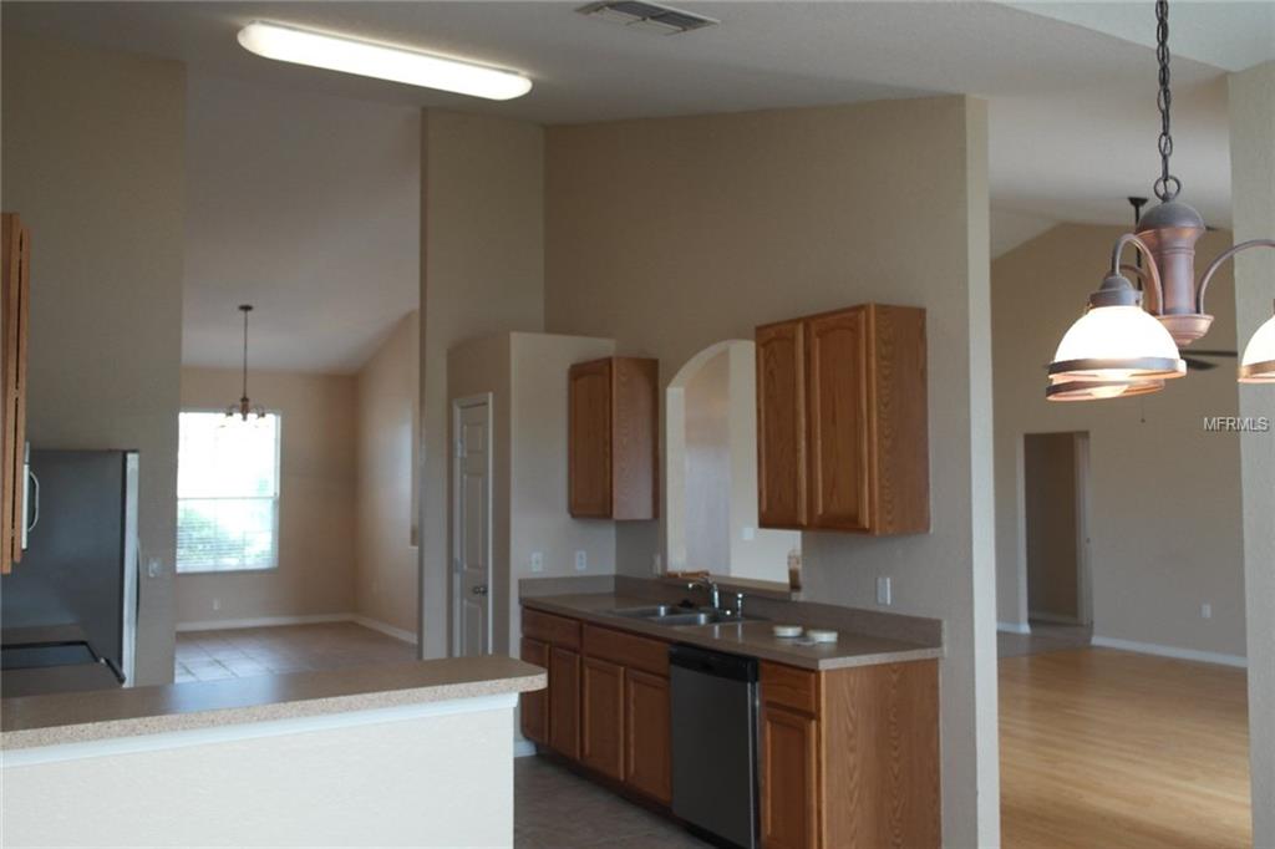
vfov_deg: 43.6
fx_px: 1062
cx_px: 638
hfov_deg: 61.9
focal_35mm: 30
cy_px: 424
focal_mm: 20
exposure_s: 1/80
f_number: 3.5
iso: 400
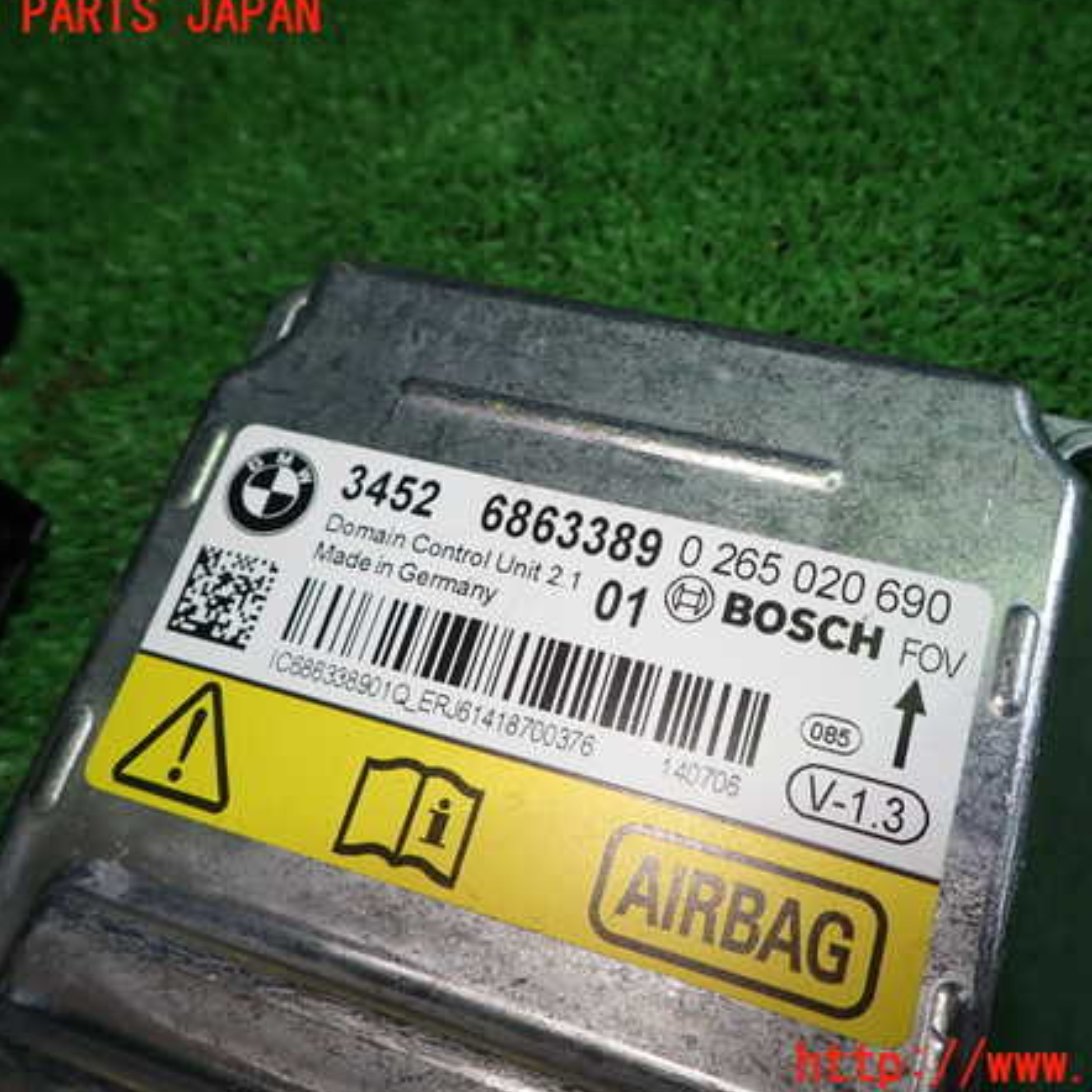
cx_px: 613
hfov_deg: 53.9
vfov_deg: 54.0
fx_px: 1071
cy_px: 541
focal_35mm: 30
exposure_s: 1/60
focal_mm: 4.5
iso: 100
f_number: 2.8
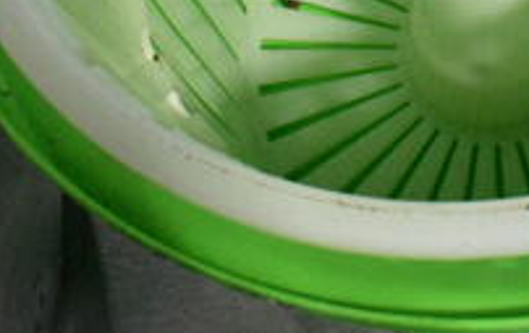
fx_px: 1199
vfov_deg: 14.8
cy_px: -142
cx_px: 479
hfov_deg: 24.2
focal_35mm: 83
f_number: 10
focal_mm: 18
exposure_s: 1/400
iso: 6400
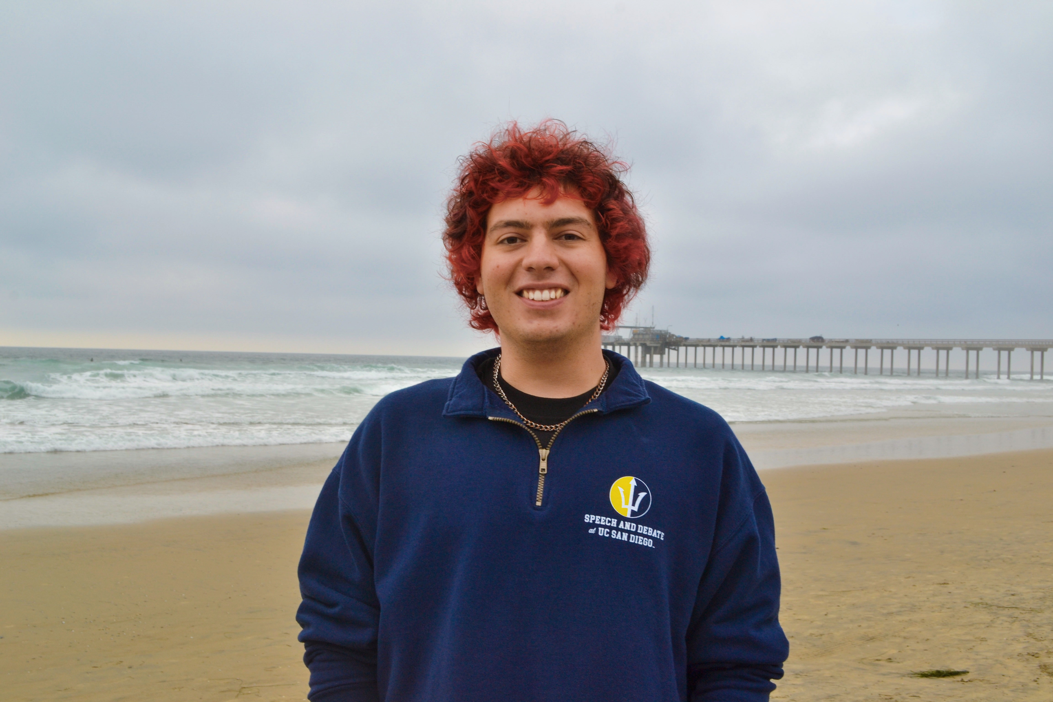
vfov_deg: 34.2
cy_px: 351
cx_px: 526
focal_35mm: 39
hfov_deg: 49.6
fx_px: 1141
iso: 140
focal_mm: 26
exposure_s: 1/80
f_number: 10
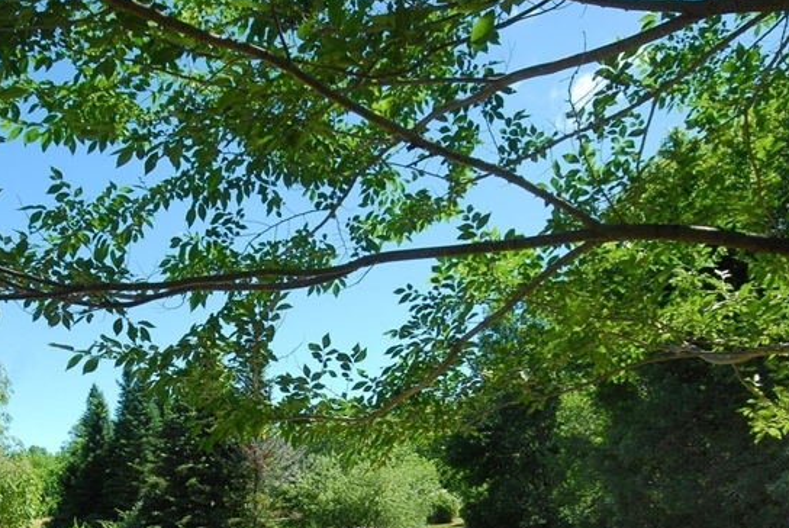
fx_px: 712
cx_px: 299
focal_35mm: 32
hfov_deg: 57.3
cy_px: 467
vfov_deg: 38.1
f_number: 10
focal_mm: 11.5
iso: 200
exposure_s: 1/100
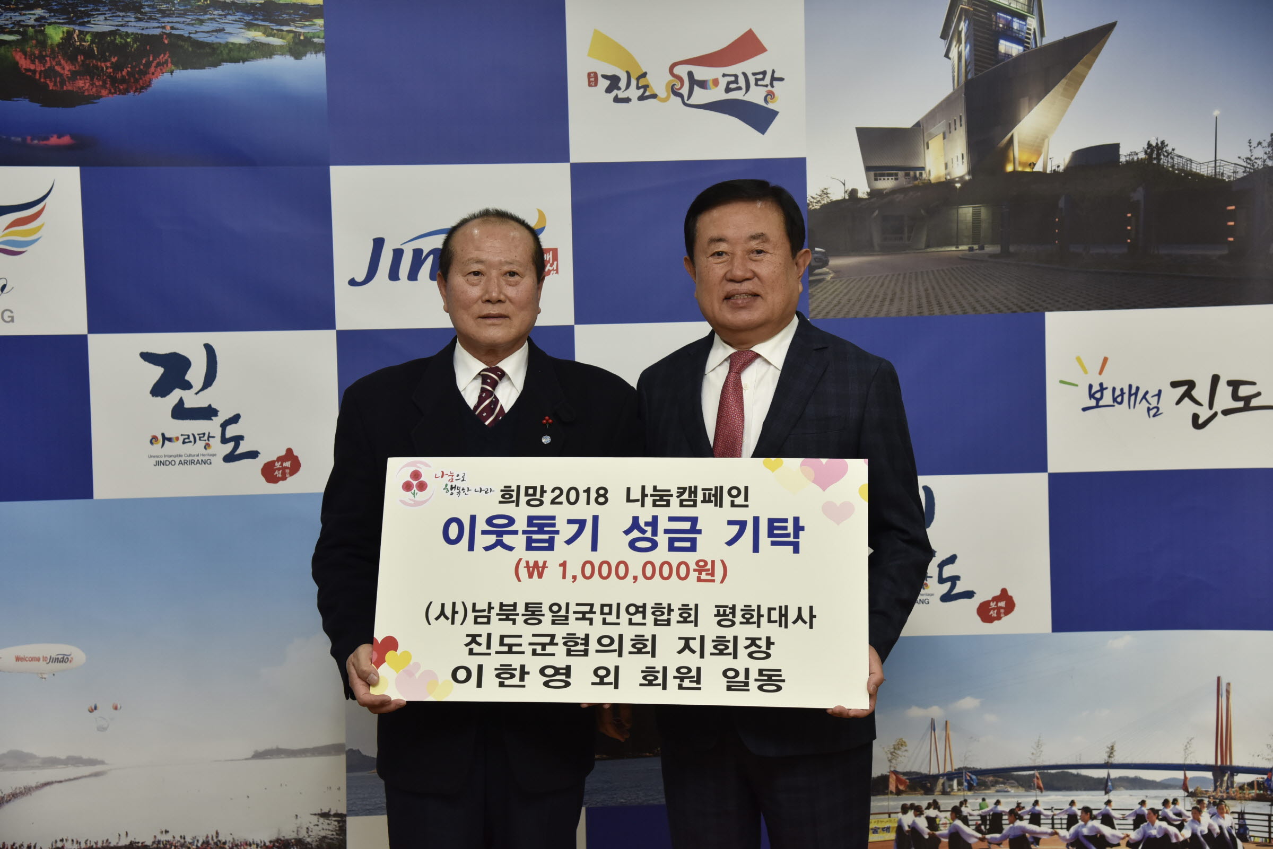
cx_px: 636
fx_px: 1945
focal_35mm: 55
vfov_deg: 24.6
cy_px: 424
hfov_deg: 36.2
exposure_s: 1/125
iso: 800
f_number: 5
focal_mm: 55
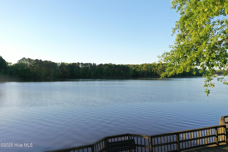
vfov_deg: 46.4
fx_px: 177
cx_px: 114
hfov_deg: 65.5
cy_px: 76
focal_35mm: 28
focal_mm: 10.26
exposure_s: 1/200
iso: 100
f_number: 4.5
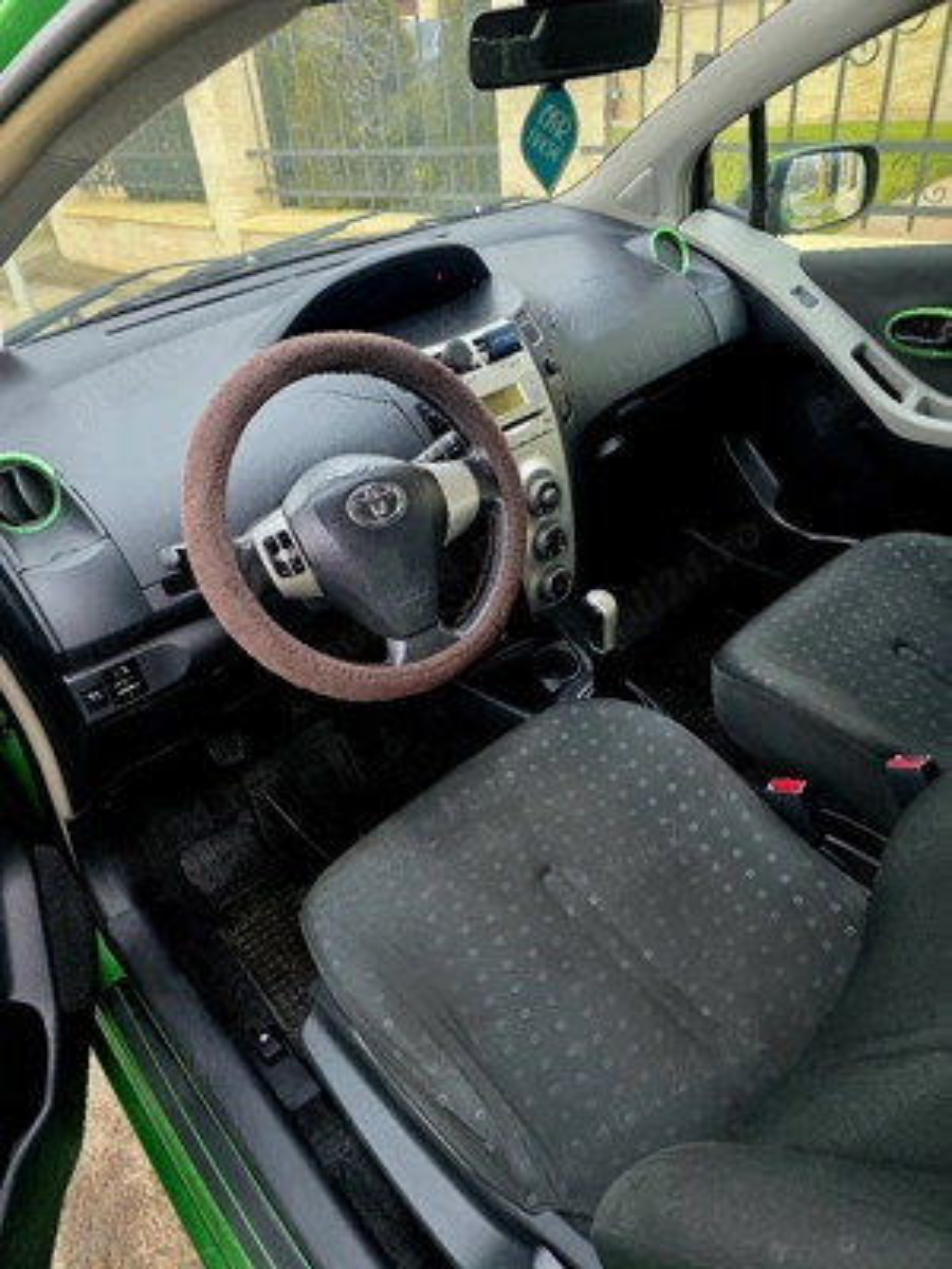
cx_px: 476
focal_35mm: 23
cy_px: 634
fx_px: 843
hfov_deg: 58.9
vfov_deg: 73.9
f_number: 1.7
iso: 200
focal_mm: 6.3
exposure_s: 1/182
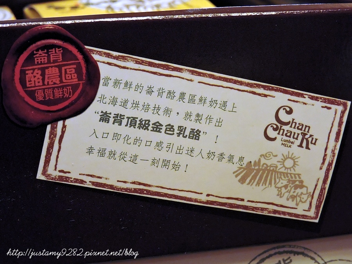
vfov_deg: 15.6
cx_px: 176
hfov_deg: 20.7
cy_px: 132
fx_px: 966
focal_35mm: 95
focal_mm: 17
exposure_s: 1/15
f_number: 4.8
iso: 800
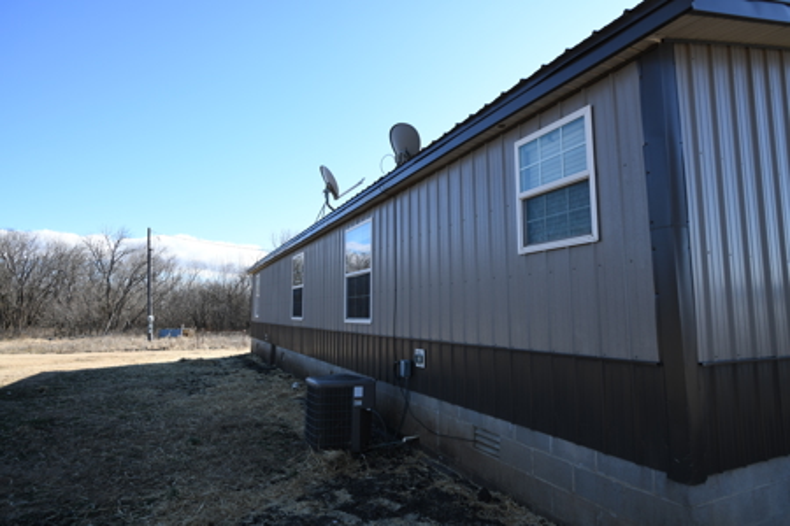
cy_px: 263
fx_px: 439
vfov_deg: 61.9
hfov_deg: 84.0
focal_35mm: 20
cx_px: 395
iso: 250
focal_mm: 20
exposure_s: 1/1000
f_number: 4
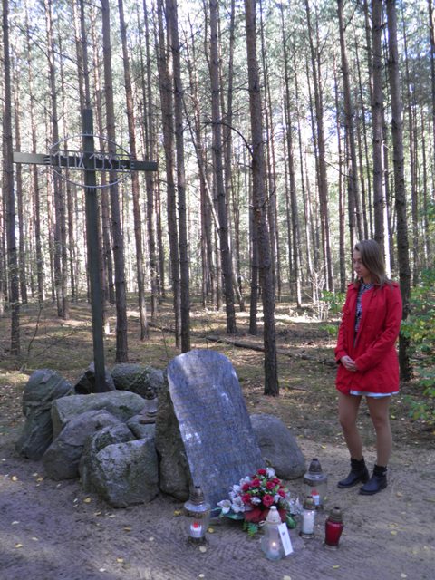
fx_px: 586
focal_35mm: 35
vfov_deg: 52.6
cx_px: 218
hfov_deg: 40.7
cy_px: 290
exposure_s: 1/30
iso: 64
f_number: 3.1
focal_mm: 6.3
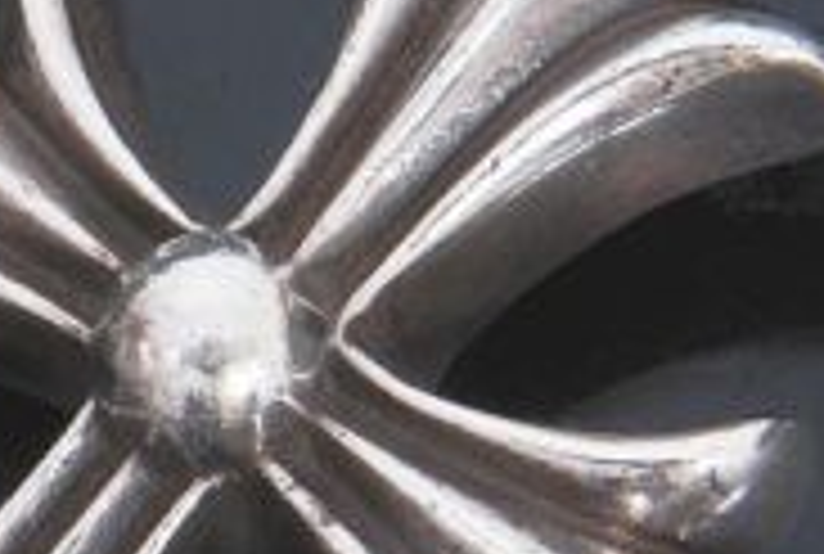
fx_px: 12614
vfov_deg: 2.5
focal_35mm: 550
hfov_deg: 3.7
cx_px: -284
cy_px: 495
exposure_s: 3.6
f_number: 25
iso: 200
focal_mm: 105
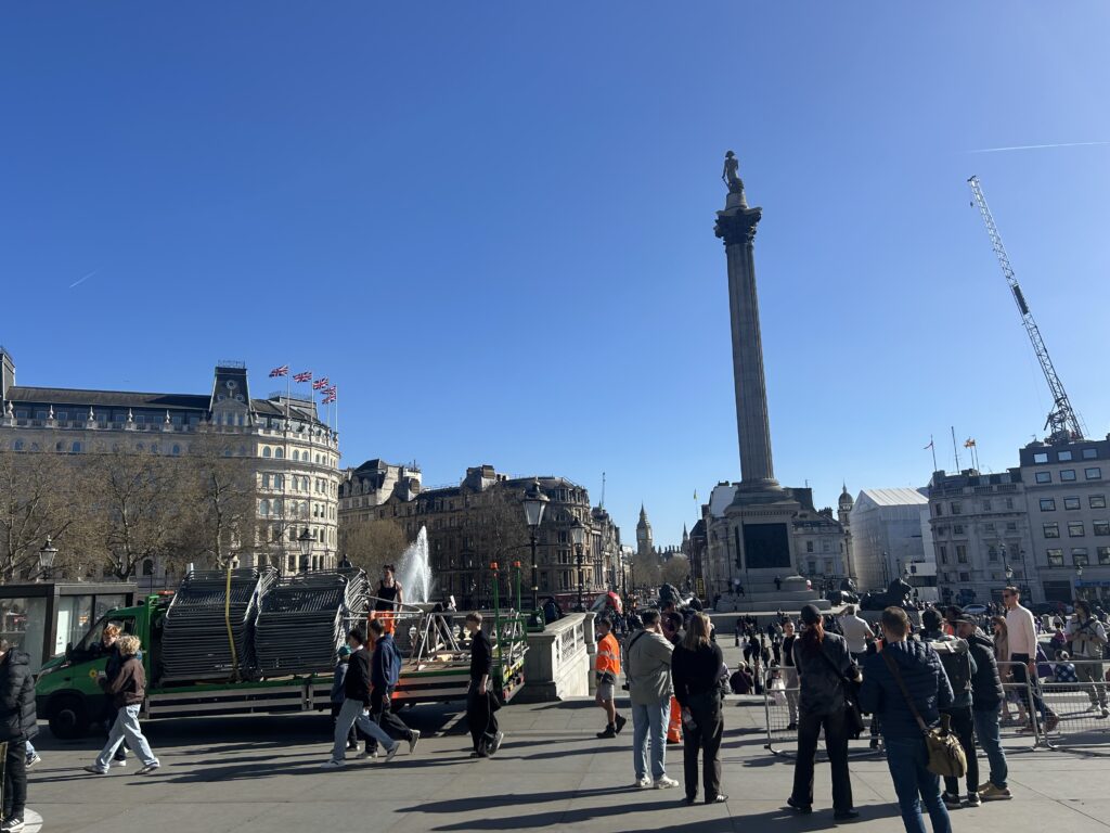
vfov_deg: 53.1
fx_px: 834
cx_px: 555
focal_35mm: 26
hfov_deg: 67.3
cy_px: 416
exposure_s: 1/5319
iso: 50
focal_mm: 5.7
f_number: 1.5
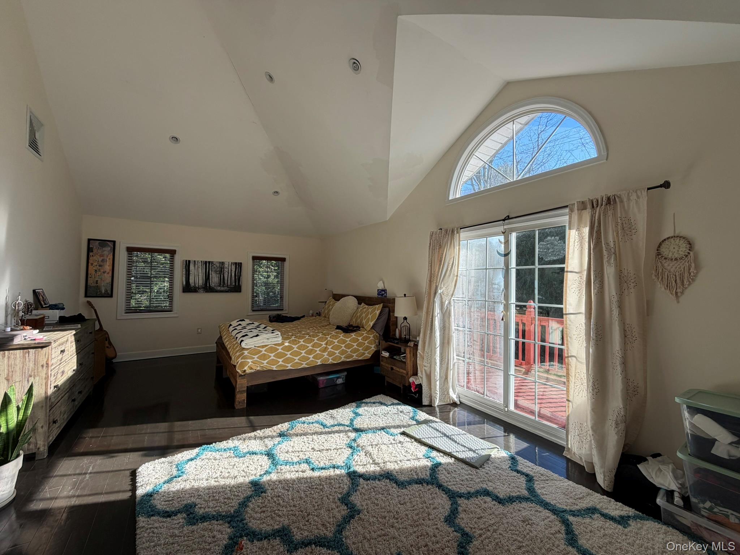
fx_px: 299
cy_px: 278
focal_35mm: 14
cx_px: 370
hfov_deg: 102.1
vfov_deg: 85.7
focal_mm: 2.22
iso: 50
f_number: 2.2
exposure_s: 1/271
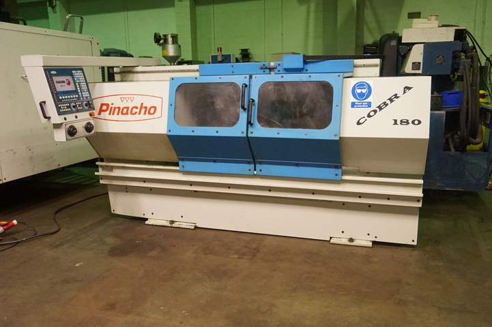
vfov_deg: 43.6
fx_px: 410
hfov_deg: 62.0
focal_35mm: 30
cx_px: 246
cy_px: 164
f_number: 4
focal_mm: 20
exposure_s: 1/160
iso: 2500
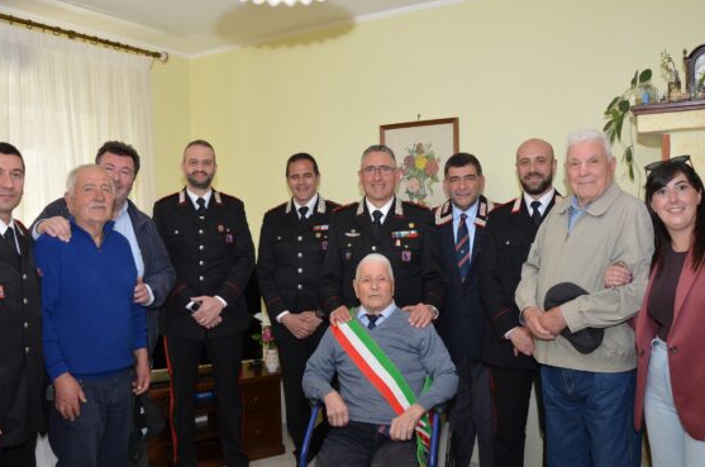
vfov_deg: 42.1
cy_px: 261
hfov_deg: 60.3
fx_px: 606
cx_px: 329
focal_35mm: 31
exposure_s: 1/60
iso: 250
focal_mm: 18
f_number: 5
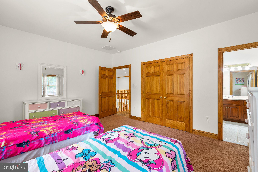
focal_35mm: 16
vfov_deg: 73.8
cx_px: 129
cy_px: 86
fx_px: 115
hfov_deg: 96.7
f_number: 8
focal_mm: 16
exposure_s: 1/2
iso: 320
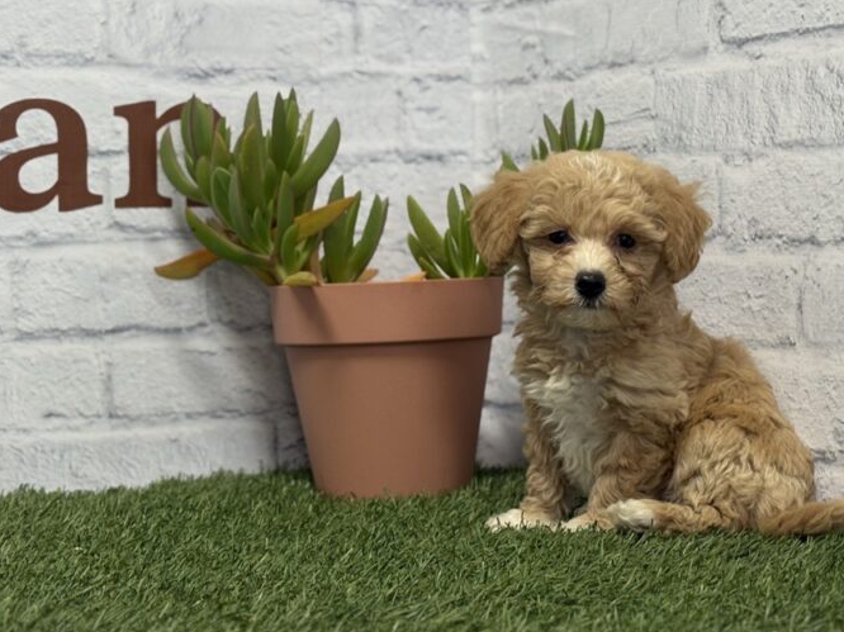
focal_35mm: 80
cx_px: 480
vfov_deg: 18.4
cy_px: 215
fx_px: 1950
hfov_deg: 24.4
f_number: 1.6
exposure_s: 1/69
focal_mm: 5.96
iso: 50
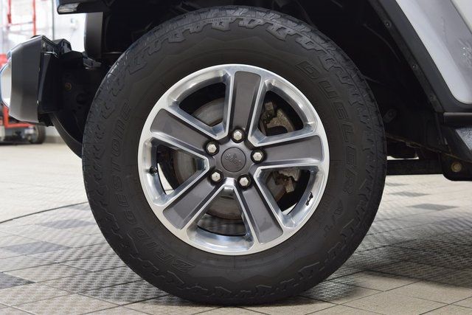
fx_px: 826
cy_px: 158
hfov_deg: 31.9
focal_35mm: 63
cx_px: 236
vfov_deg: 21.6
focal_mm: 42
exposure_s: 1/15
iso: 800
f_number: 6.3
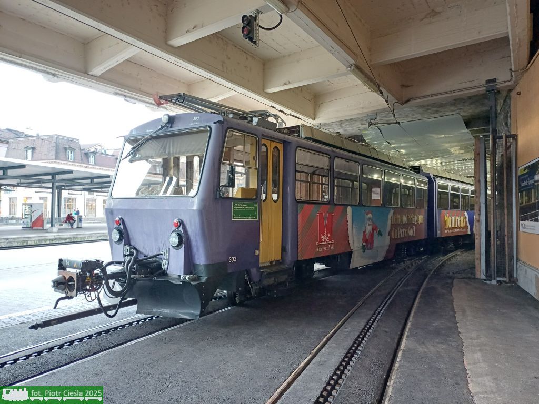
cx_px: 270
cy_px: 202
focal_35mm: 25
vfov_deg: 54.9
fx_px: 389
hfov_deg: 69.4
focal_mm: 4.65
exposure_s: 1/20
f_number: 1.8
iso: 640
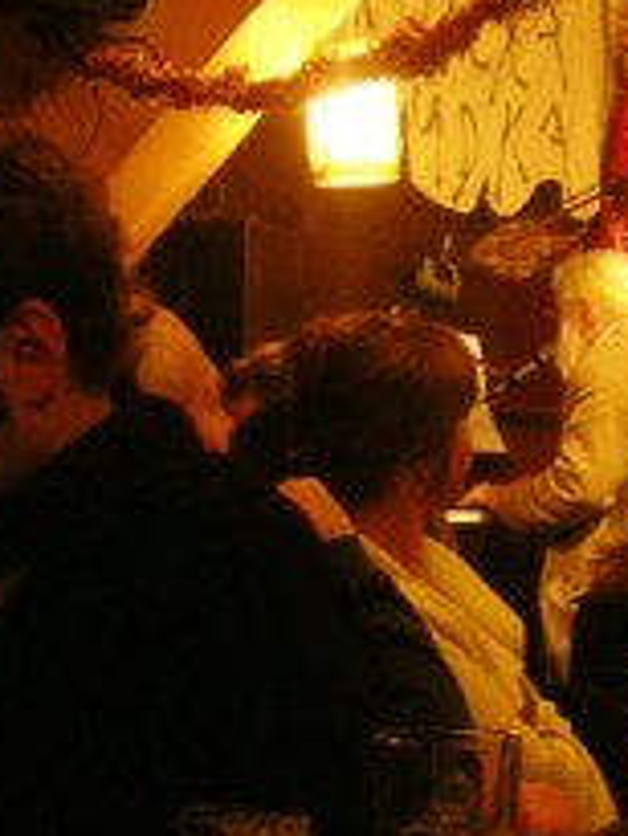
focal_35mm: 101
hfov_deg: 14.4
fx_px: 2441
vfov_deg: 19.4
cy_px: 583
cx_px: 628
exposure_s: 1/8
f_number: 3.2
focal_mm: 76
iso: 256
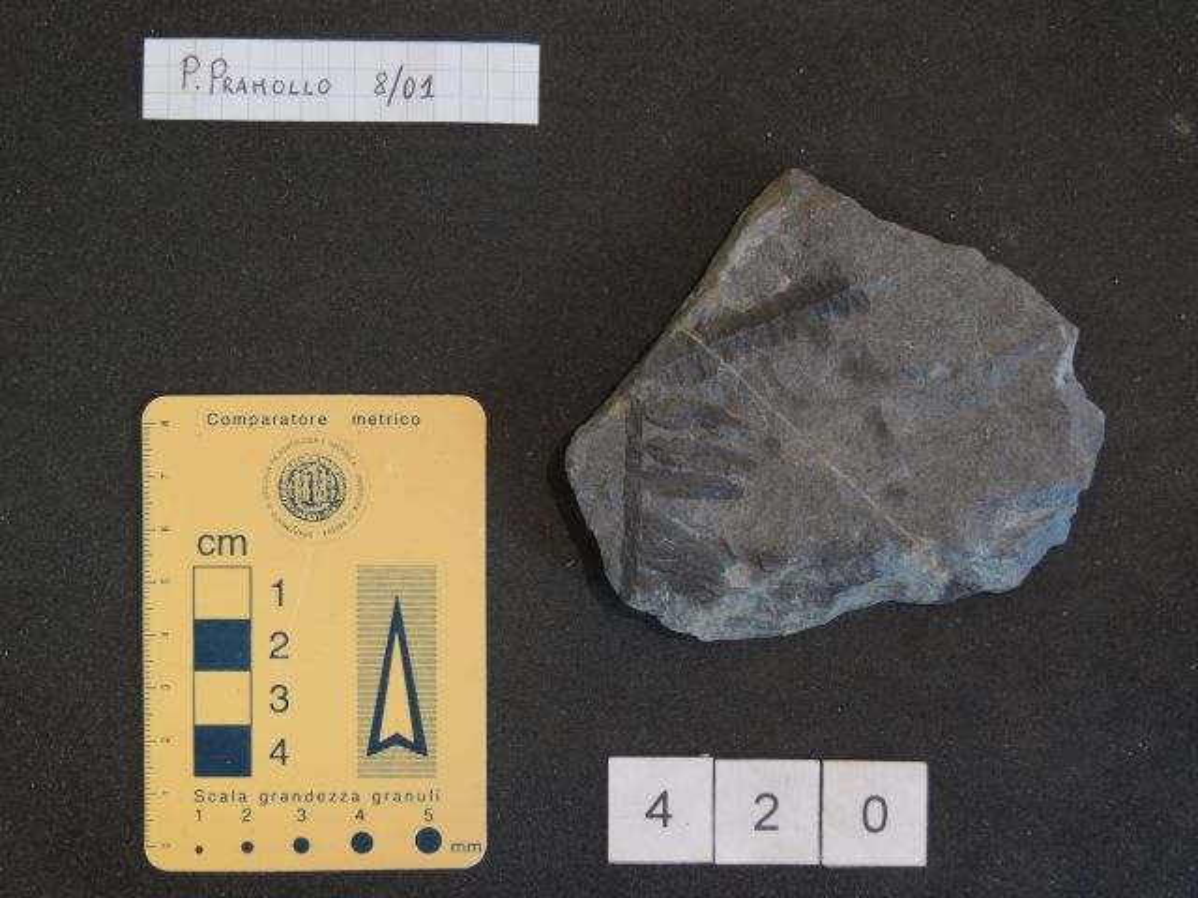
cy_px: 449
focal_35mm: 105
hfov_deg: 18.7
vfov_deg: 14.1
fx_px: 3634
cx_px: 599
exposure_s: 1/25
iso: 400
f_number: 4.2
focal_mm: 18.7
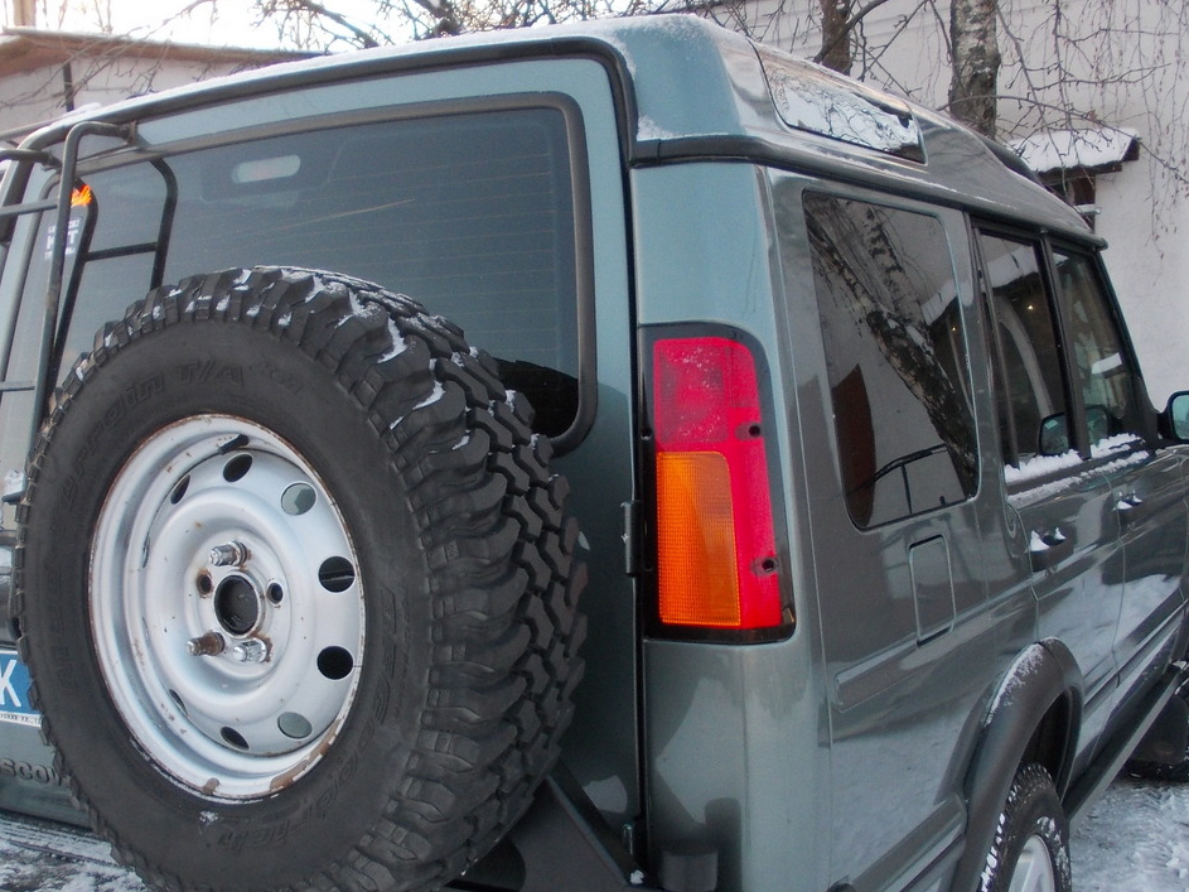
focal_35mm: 38
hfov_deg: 49.0
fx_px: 1305
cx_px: 559
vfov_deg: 37.3
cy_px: 597
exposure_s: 1/125
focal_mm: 4
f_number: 2.7
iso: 80
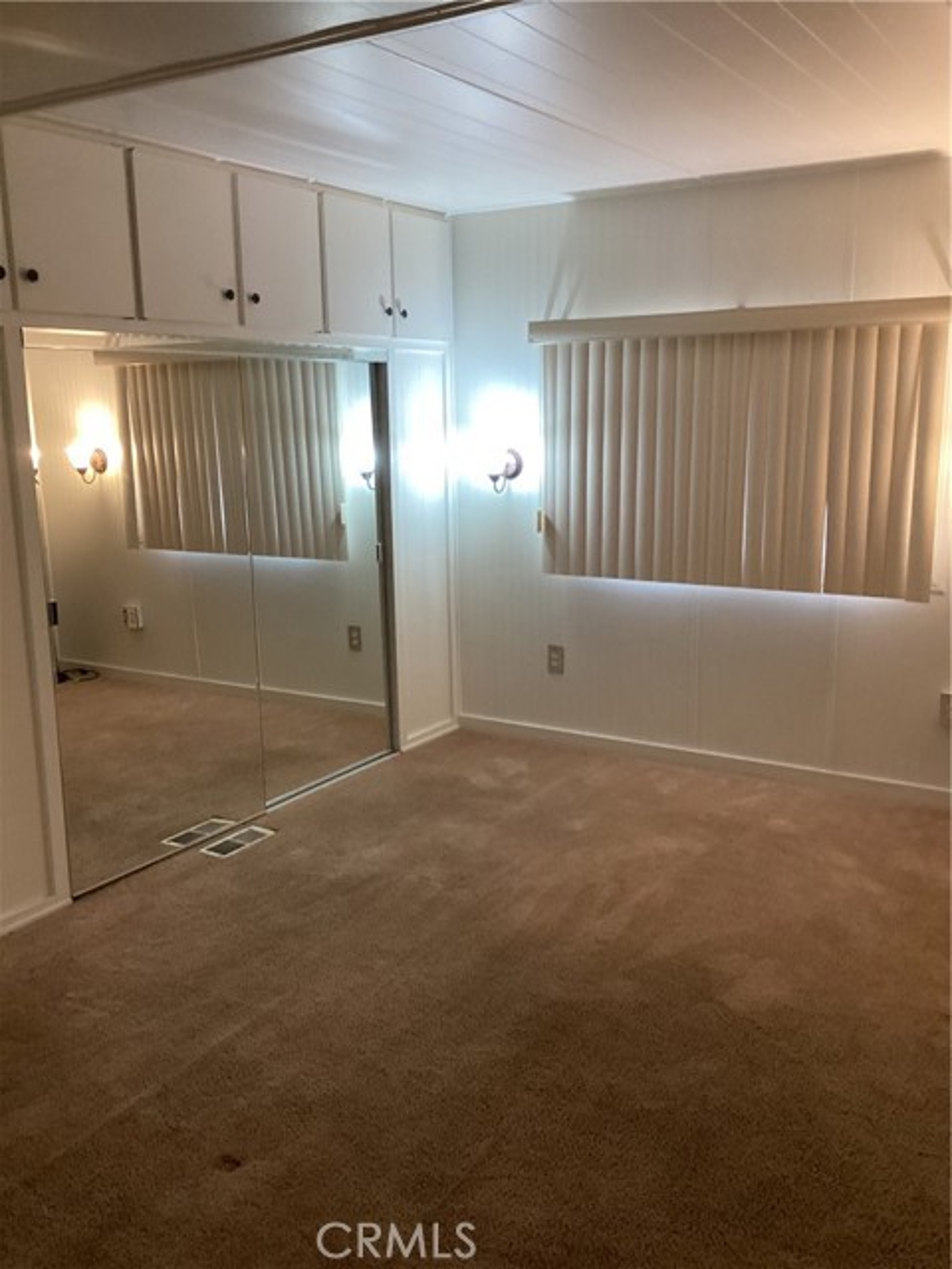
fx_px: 1137
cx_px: 476
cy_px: 634
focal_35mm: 31
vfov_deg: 58.4
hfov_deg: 45.4
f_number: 2.4
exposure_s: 1/60
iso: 320
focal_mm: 3.3
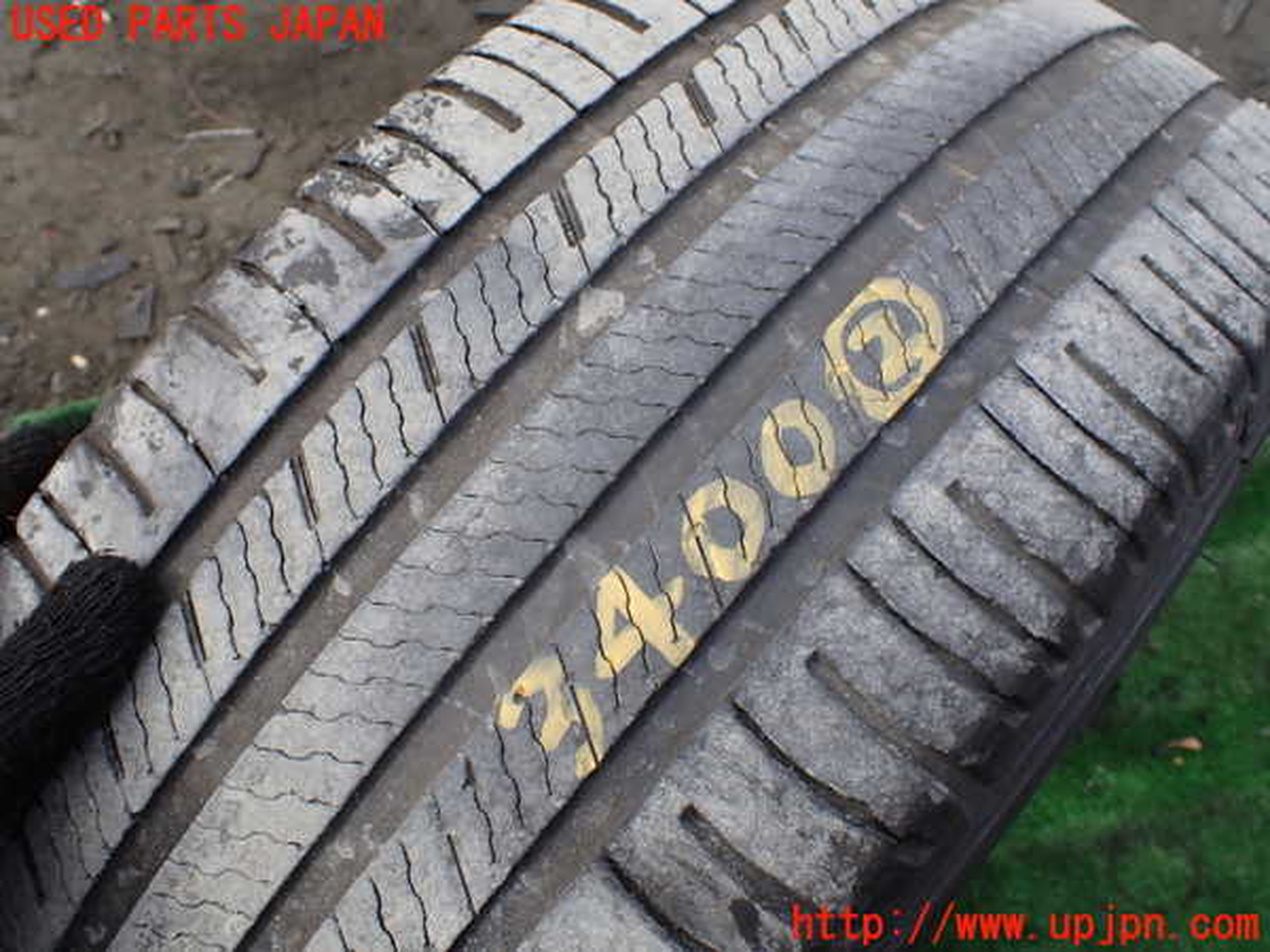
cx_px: 635
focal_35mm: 30
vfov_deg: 46.8
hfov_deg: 60.0
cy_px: 476
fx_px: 1101
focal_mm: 5.4
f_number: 3.2
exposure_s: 1/400
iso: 100
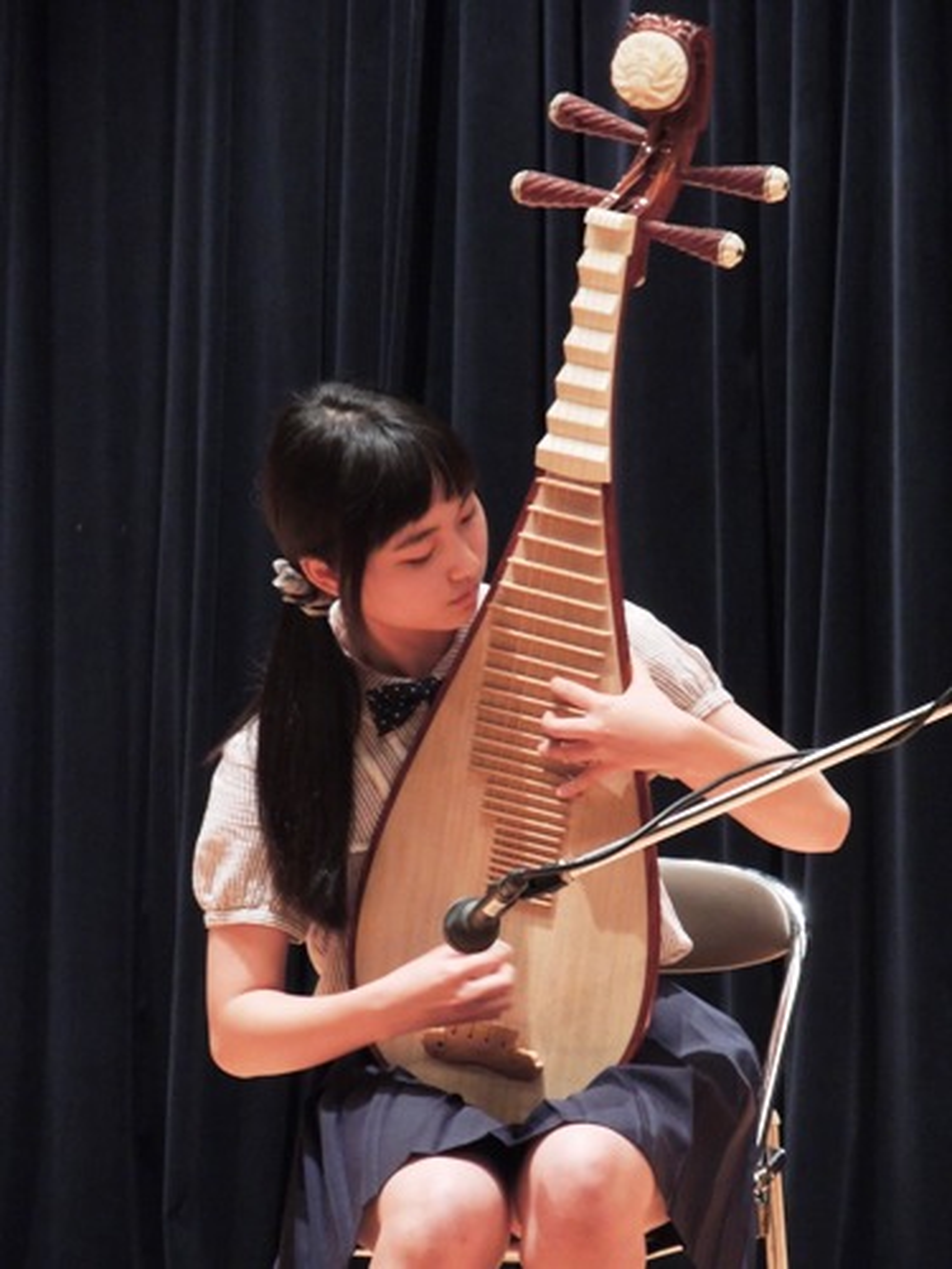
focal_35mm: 470
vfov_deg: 4.2
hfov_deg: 3.2
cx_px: 476
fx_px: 17234
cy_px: 634
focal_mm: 83.8
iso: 800
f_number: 4.9
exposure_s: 1/40
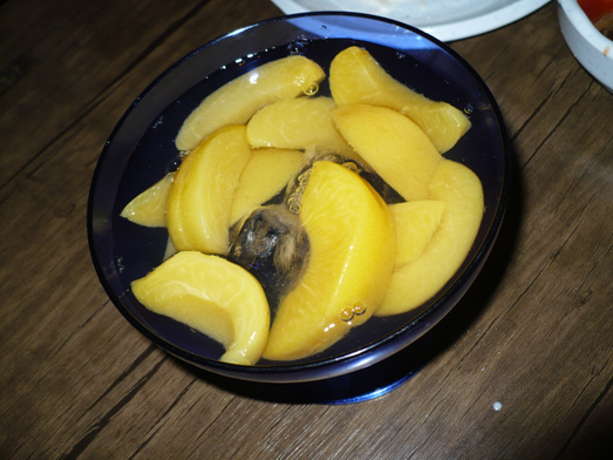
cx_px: 306
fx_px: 655
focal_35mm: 37
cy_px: 230
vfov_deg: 38.7
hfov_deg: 50.1
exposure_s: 1/30
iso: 100
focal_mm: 6.1
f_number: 2.8
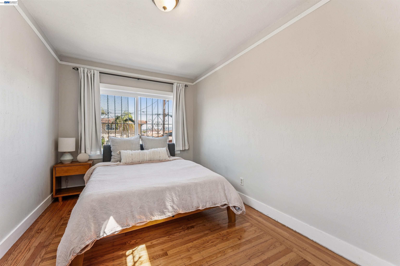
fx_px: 156
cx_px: 200
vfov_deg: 81.2
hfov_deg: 104.3
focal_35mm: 14
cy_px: 133
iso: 100
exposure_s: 1/8
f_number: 9
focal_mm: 14
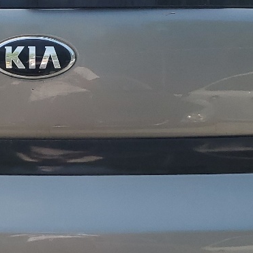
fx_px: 819
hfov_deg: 17.3
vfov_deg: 17.6
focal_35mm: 99
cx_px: 31
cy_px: 145
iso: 50
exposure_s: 1/2000
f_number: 1.5
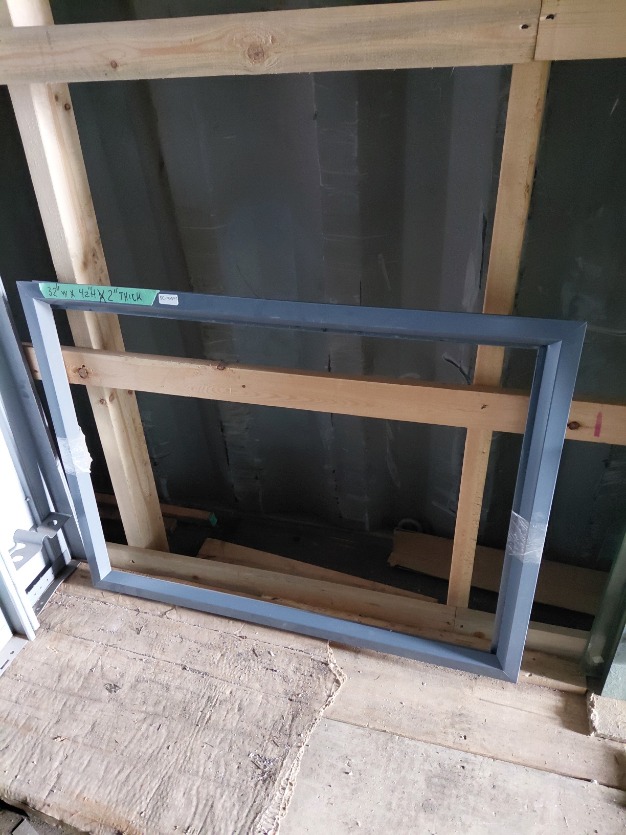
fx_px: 603
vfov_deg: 69.4
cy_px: 418
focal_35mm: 25
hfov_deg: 54.9
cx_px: 313
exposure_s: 1/20
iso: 1250
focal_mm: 4.69
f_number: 1.8
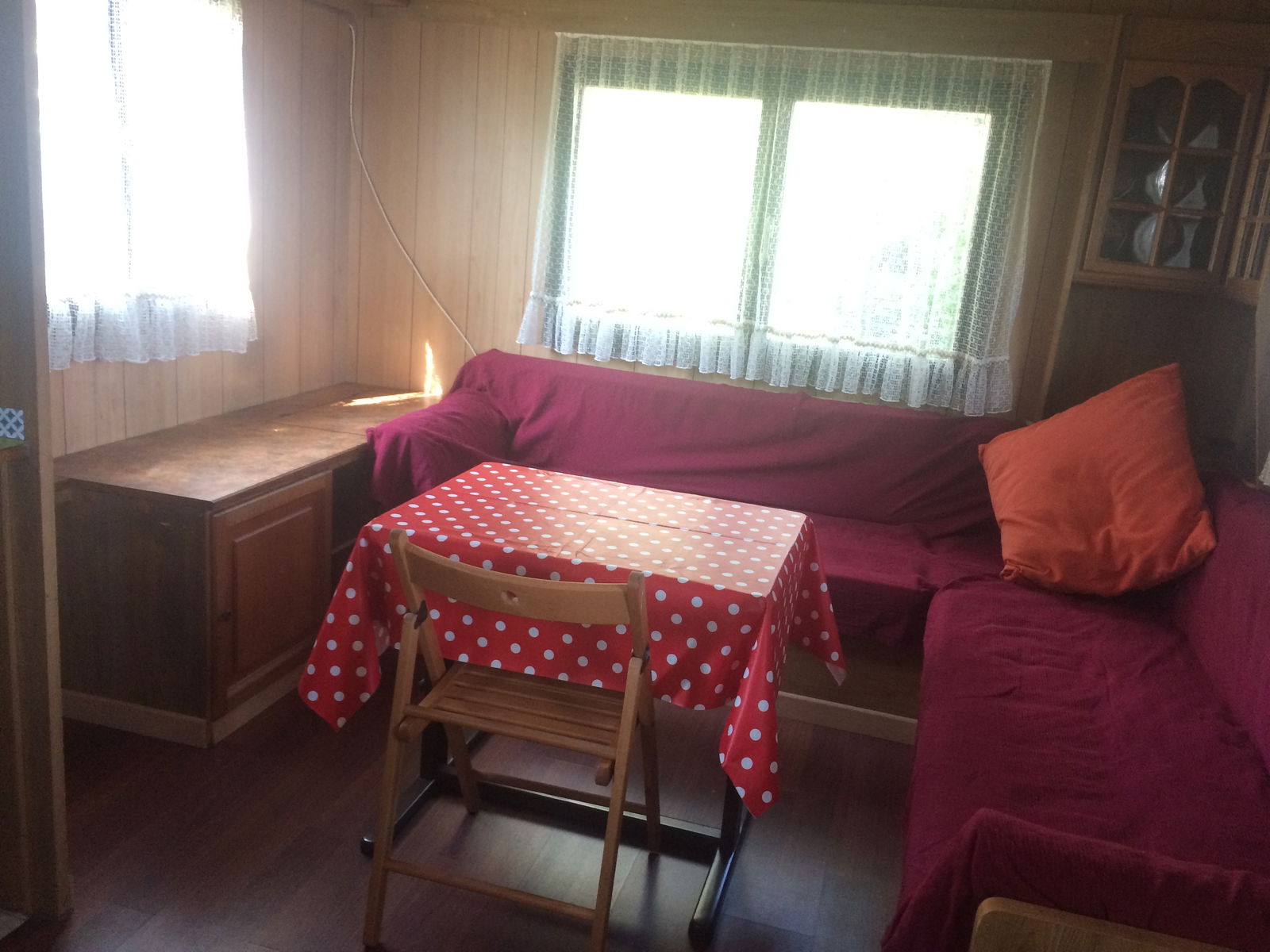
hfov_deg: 61.7
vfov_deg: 48.2
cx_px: 635
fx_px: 1064
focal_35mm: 29
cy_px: 476
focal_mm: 4.15
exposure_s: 1/33
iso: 200
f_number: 2.2
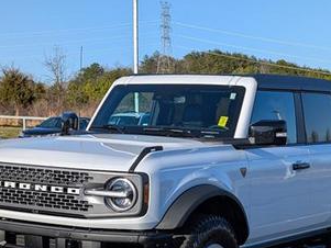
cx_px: 169
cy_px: 183
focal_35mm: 82
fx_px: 784
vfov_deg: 17.9
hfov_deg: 23.8
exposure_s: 1/1429
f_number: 1.68
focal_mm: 6.9
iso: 20
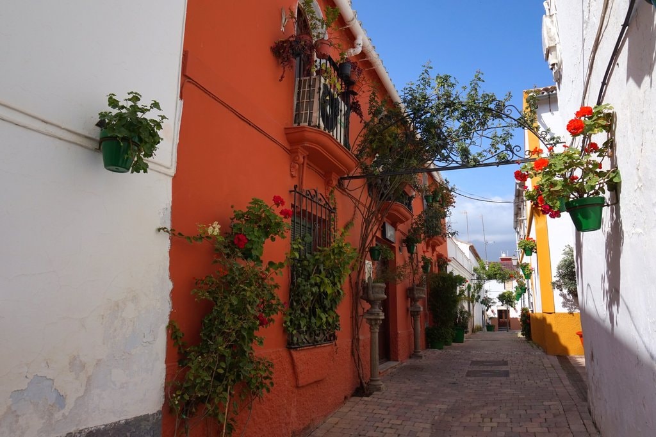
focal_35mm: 24
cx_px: 328
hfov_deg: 73.8
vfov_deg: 53.1
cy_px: 218
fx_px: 437
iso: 100
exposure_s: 1/320
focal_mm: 16
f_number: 10
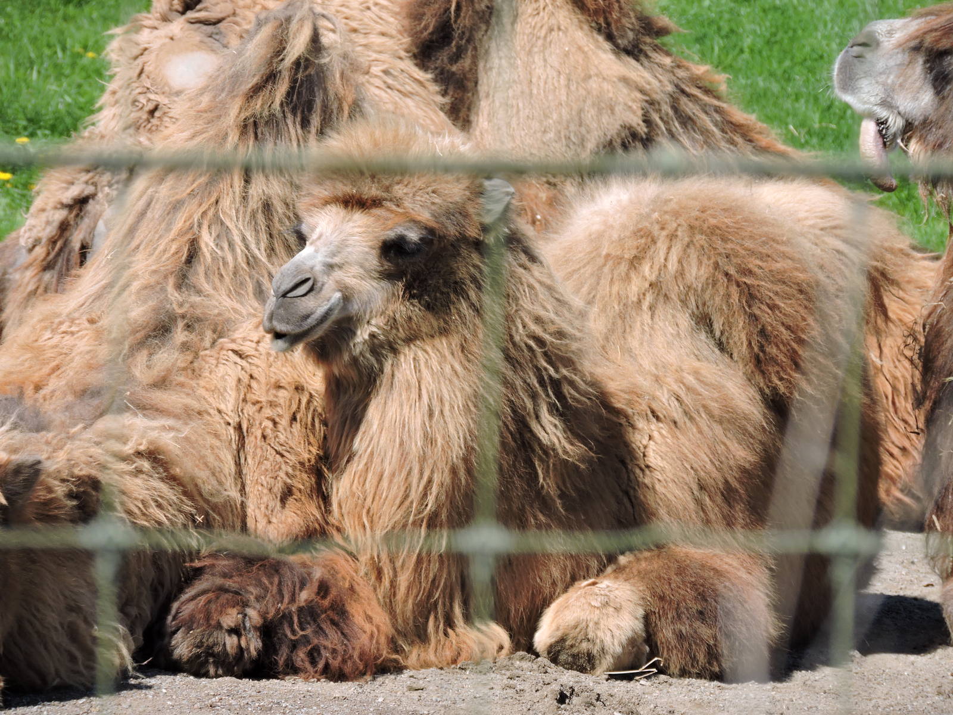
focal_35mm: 435
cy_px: 358
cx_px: 476
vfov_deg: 3.4
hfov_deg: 4.6
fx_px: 11976
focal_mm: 77.6
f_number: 4.9
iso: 100
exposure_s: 1/320
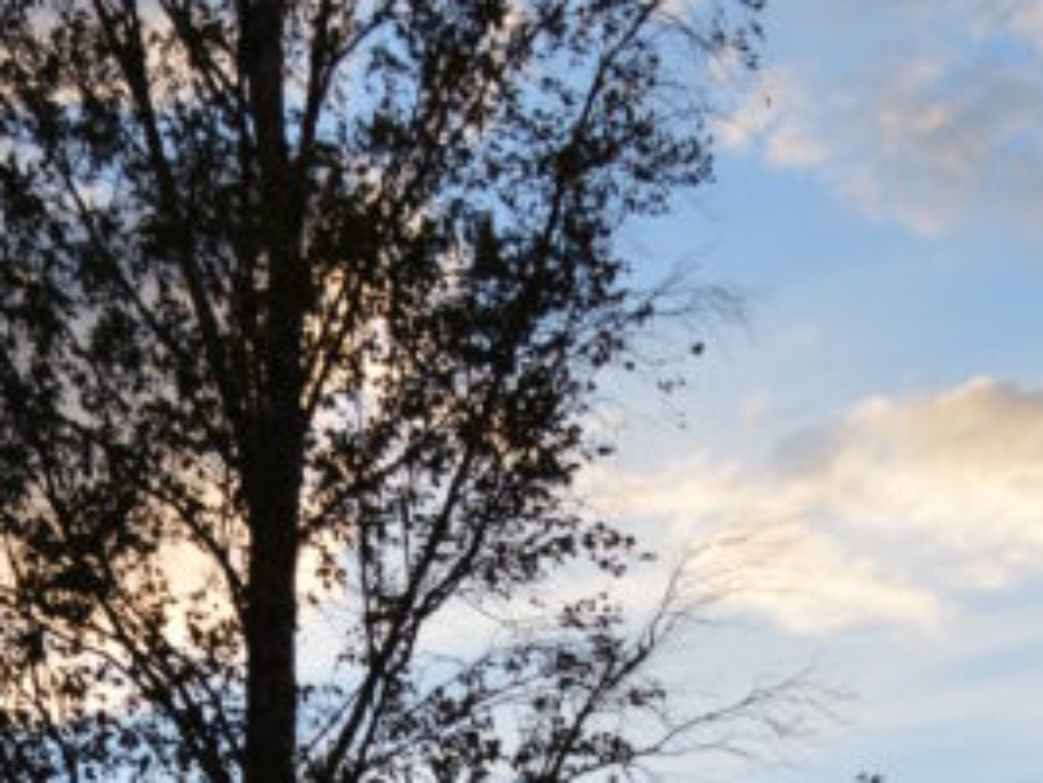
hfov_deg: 14.9
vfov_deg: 10.0
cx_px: 671
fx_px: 3977
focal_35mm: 132
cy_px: 1811
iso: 100
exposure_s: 1/160
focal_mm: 24
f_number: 6.3
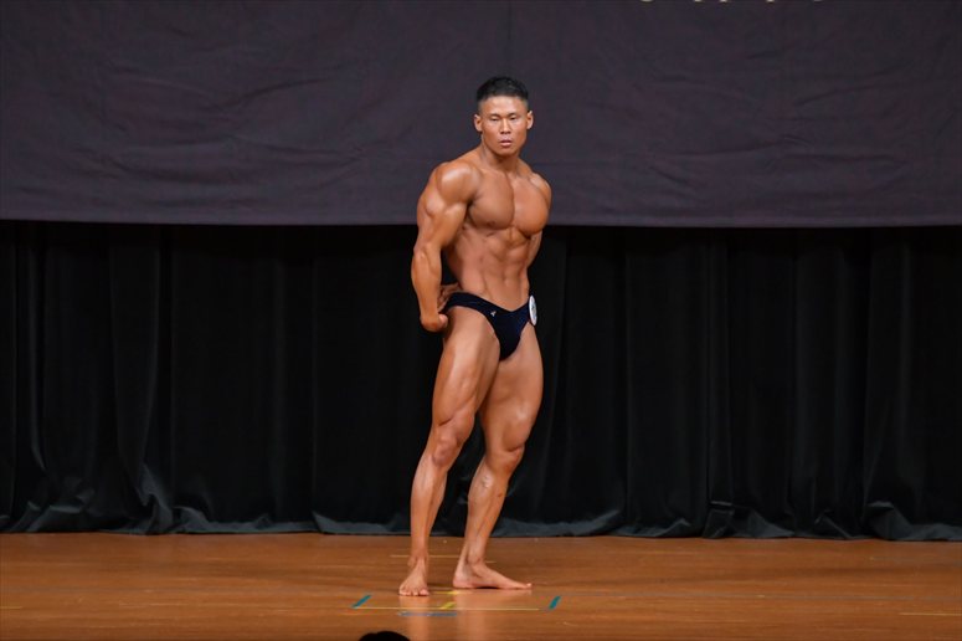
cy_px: 320
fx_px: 7612
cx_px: 481
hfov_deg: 7.2
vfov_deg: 4.8
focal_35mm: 285
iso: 4000
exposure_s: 1/400
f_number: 5.6
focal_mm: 190
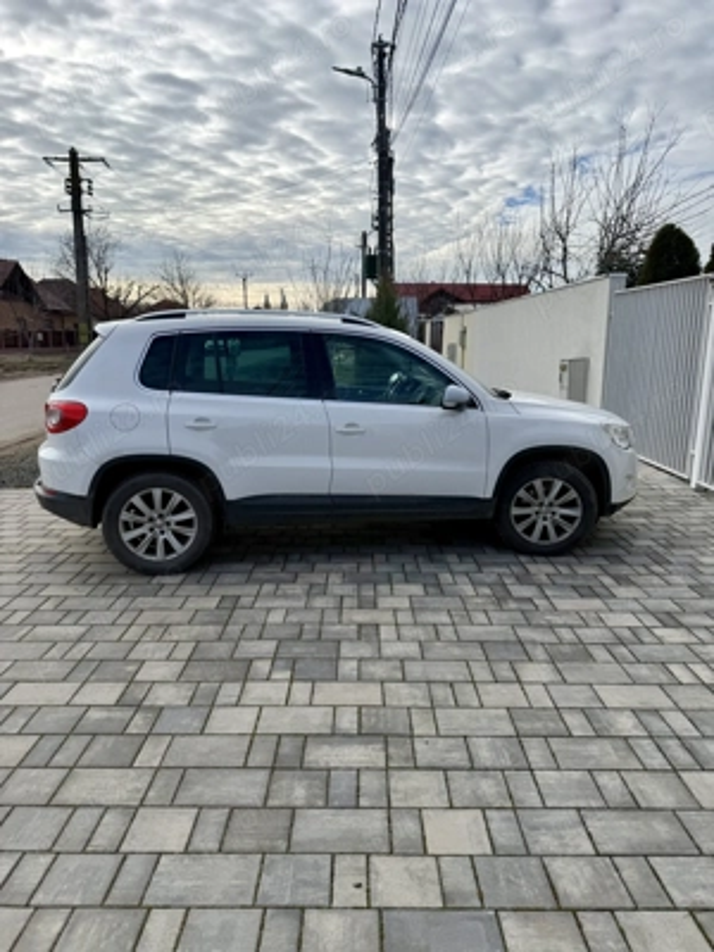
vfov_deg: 71.6
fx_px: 660
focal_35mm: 24
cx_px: 357
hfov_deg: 56.8
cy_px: 476
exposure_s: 1/6173
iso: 80
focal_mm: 6.76
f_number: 1.78
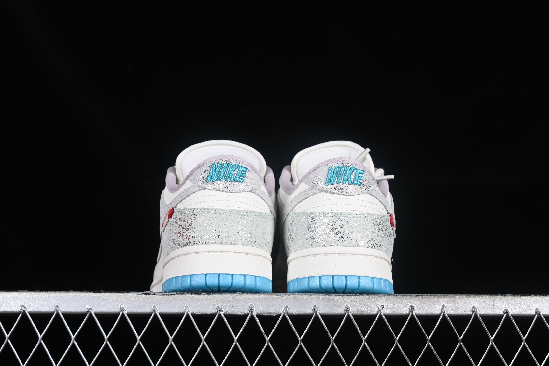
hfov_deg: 27.0
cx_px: 274
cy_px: 183
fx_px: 1144
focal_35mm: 75
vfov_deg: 18.2
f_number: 8
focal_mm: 50
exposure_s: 1/80
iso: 160
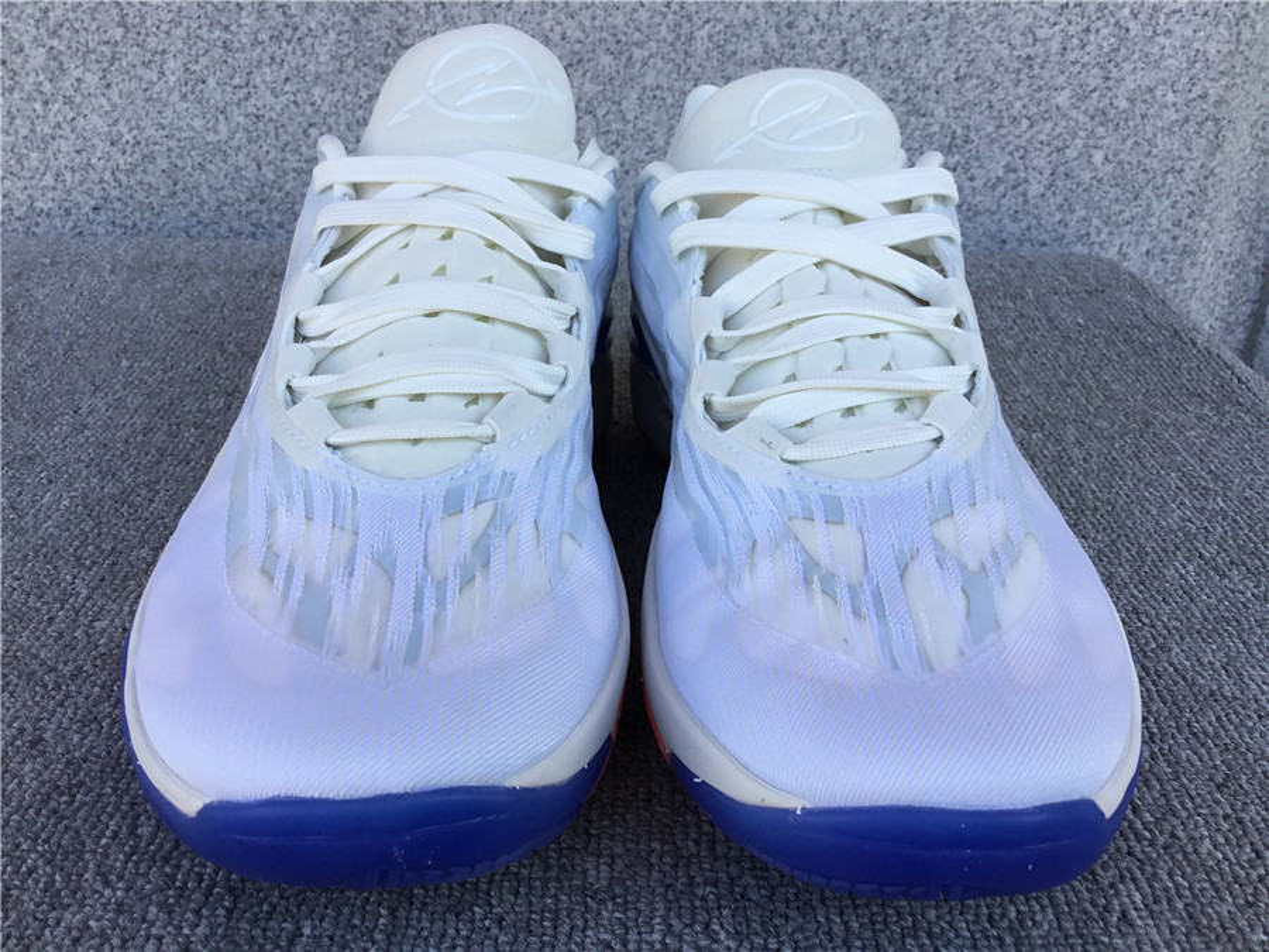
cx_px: 634
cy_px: 476
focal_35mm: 31
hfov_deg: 58.4
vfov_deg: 45.4
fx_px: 1136
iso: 25
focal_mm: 3.3
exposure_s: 1/268
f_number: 2.4
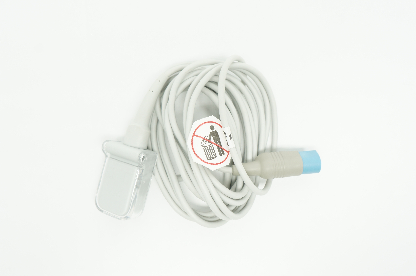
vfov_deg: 38.3
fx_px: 398
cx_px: 208
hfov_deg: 55.2
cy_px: 138
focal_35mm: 34
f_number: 6.3
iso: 400
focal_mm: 23
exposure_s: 1/30
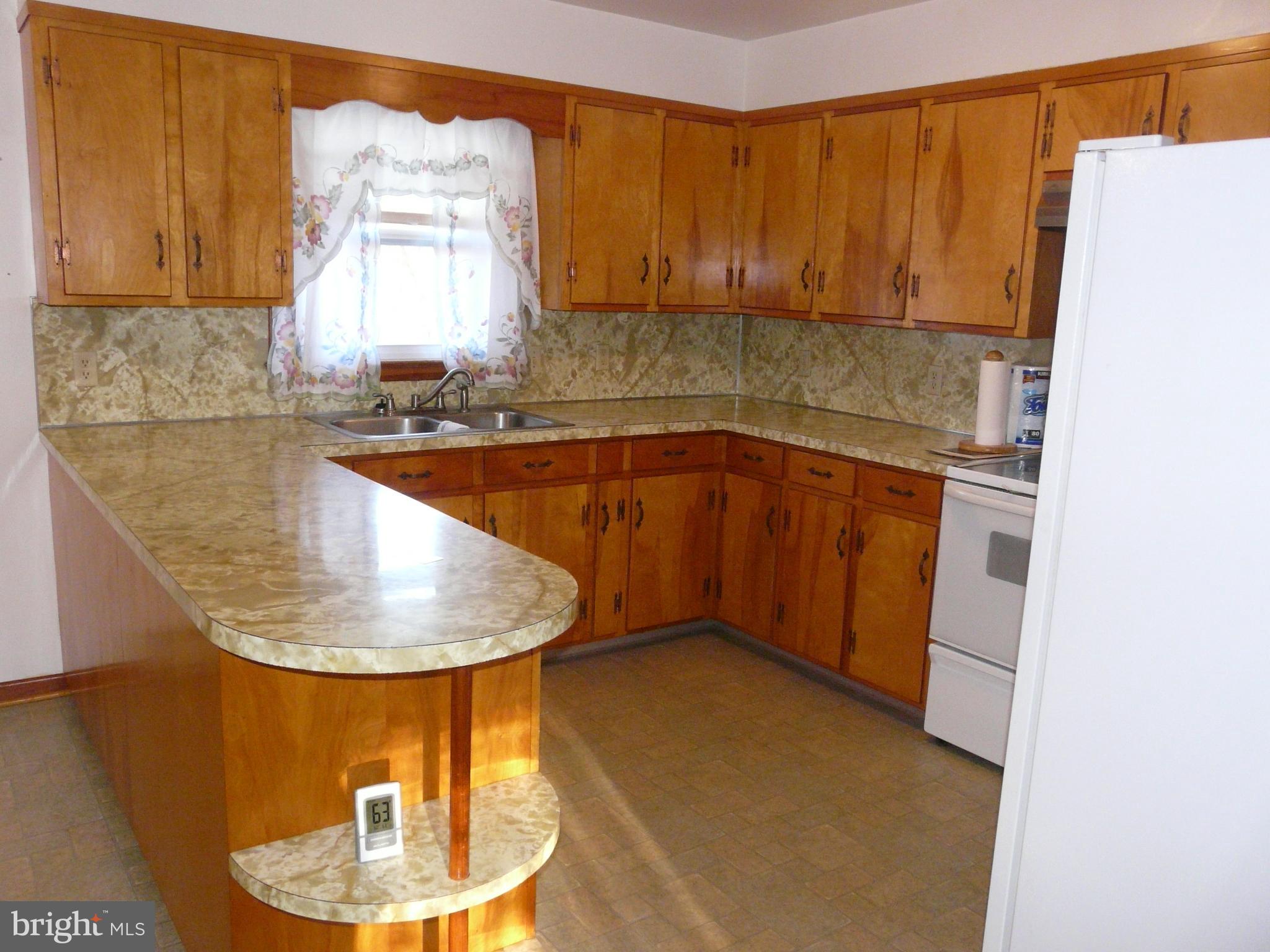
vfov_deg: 49.7
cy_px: 476
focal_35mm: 28
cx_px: 635
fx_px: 1027
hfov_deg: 63.4
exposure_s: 1/50
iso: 400
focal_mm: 4.6
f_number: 3.6
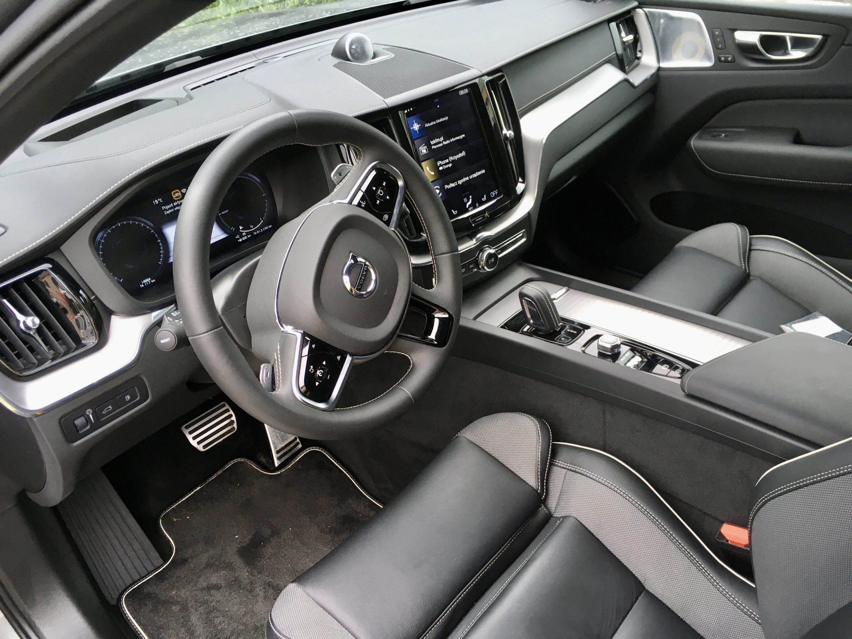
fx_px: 714
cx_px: 426
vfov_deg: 48.2
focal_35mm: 29
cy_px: 320
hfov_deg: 61.7
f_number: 2.2
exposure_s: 1/33
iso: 25
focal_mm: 4.15
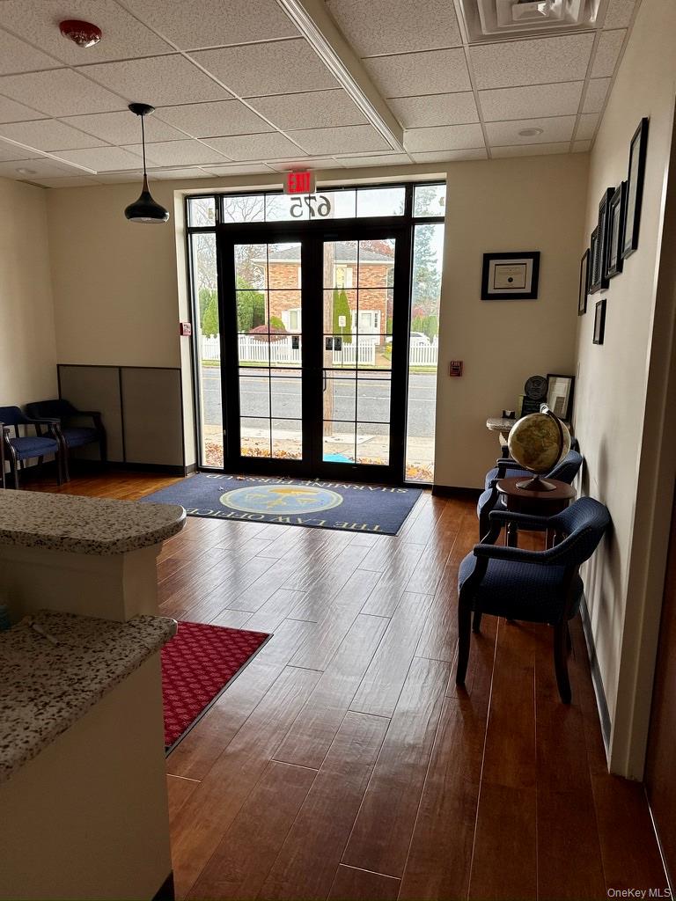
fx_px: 625
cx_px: 338
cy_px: 450
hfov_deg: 56.8
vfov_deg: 71.6
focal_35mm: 24
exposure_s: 1/102
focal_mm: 6.76
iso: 200
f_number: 1.78
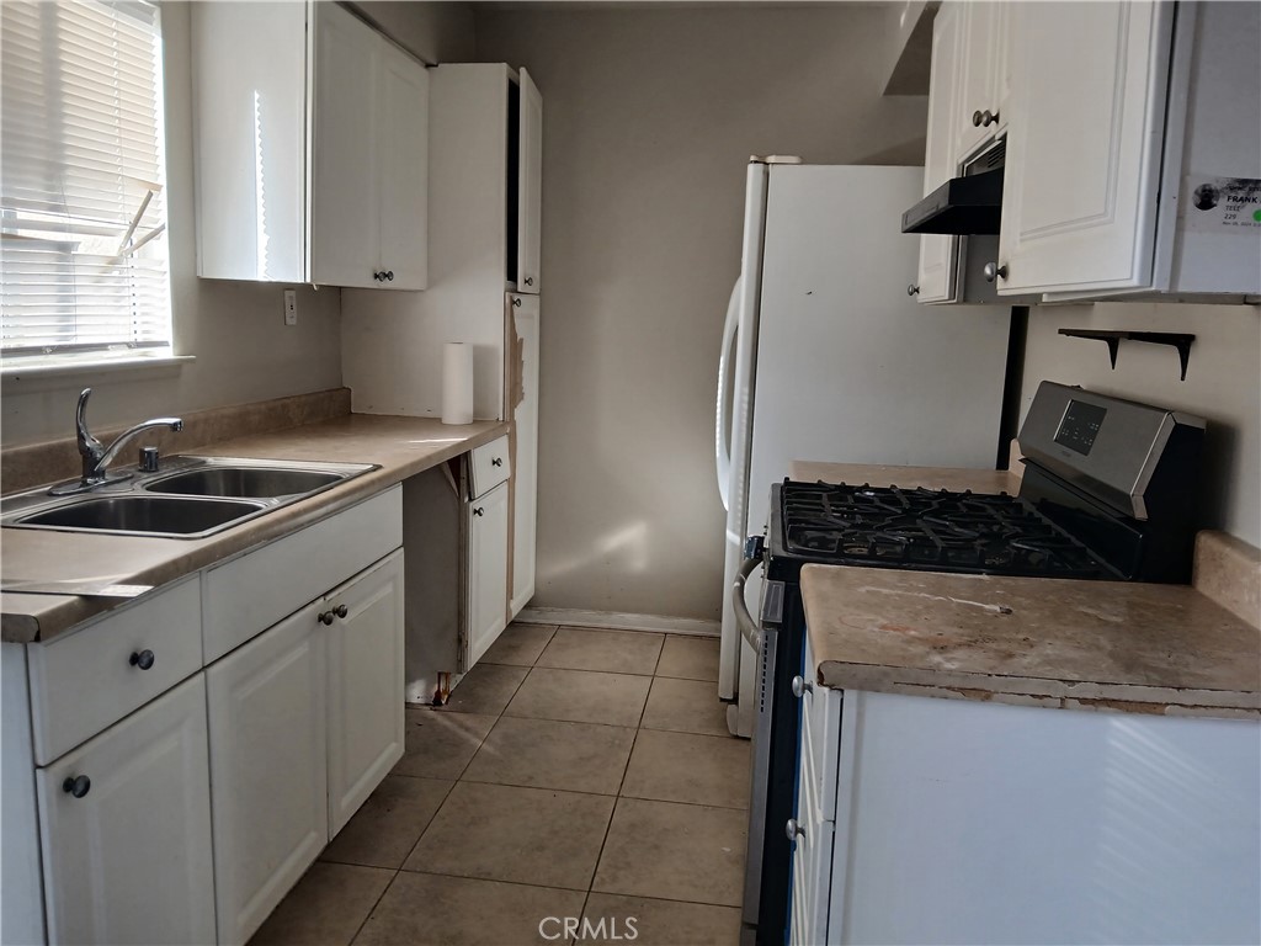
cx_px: 630
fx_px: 947
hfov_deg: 67.3
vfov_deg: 53.1
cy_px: 473
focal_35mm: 26
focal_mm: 3.98
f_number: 1.8
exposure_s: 1/60
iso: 64
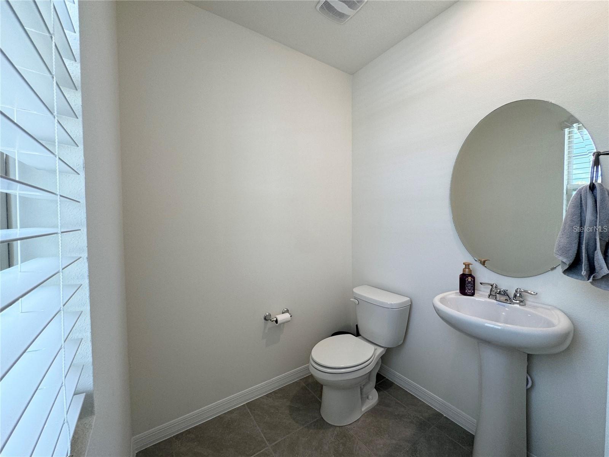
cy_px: 228
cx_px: 304
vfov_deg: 85.7
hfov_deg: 102.1
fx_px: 246
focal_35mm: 14
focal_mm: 2.22
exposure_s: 1/120
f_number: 2.2
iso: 80
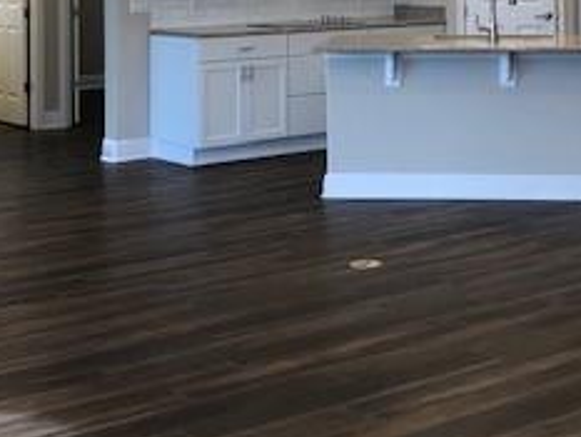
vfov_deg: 18.3
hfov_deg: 25.2
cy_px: -65
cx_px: 387
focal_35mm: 77
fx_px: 1293
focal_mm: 3.99
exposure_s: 1/30
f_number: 1.8
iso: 32
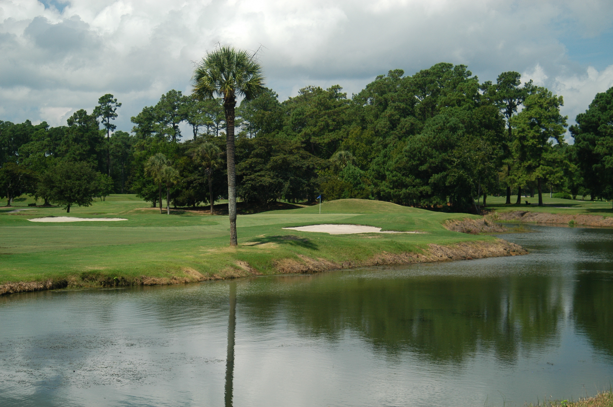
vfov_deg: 18.9
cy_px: 204
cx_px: 306
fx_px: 1225
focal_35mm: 72
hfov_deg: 28.1
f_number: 4.5
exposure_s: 1/500
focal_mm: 48
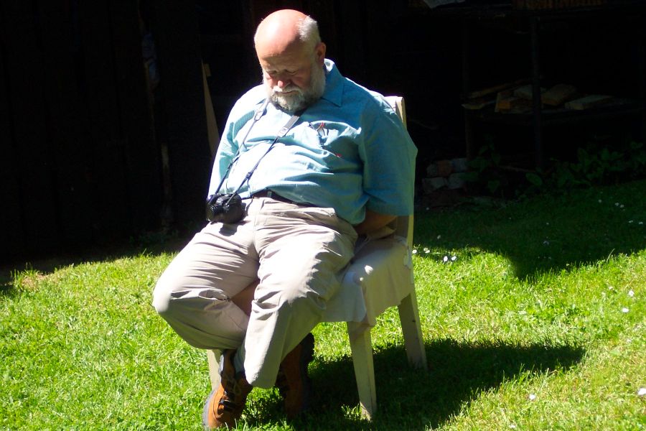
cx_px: 323
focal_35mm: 114
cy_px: 216
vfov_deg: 12.0
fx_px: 2046
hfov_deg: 17.9
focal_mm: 24
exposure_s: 1/350
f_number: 4.8
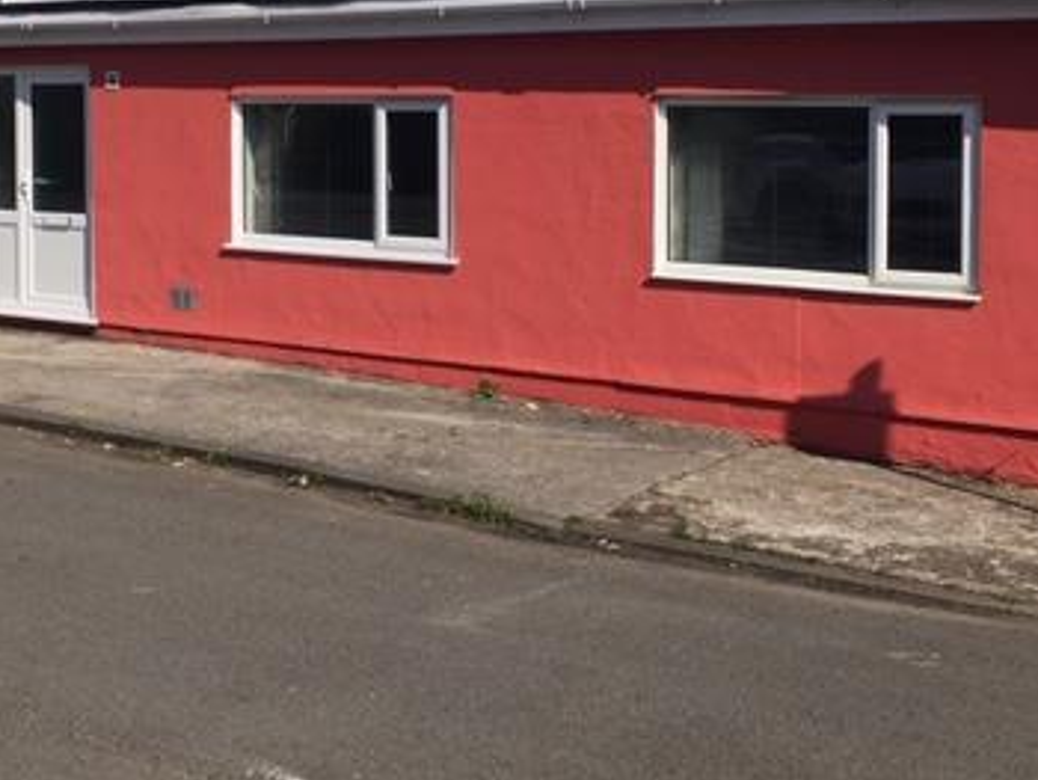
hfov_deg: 36.0
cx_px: 421
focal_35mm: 53
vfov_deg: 27.1
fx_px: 1590
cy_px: 166
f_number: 2.2
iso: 25
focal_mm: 4.15
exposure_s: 1/2079
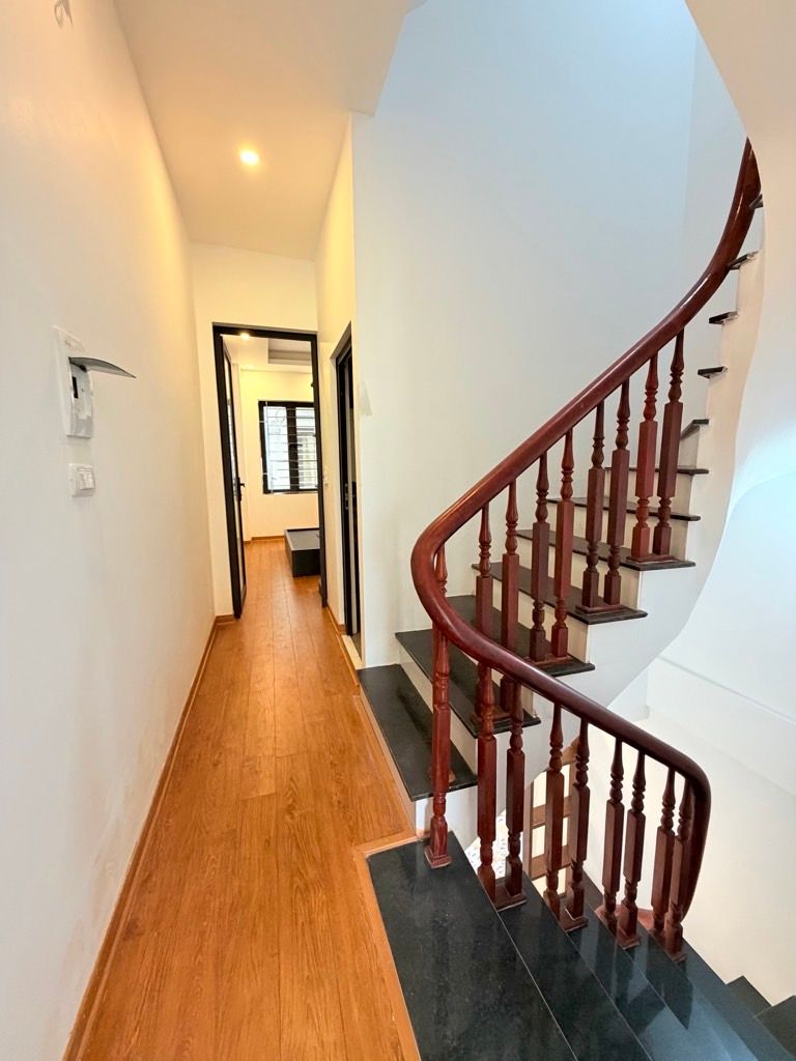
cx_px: 398
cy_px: 530
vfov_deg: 102.1
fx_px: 429
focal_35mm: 14
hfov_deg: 85.7
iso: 400
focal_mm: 2.22
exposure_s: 1/60
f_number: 2.2
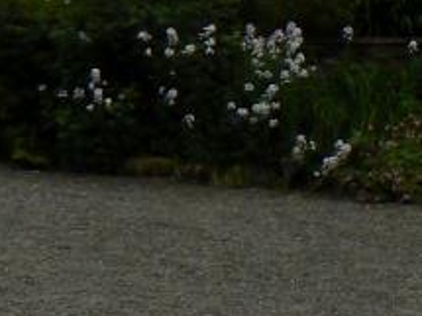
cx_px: 259
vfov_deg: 7.0
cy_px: -408
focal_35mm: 201
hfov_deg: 9.8
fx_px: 2449
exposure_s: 1/400
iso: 80
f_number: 5.6
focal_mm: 6
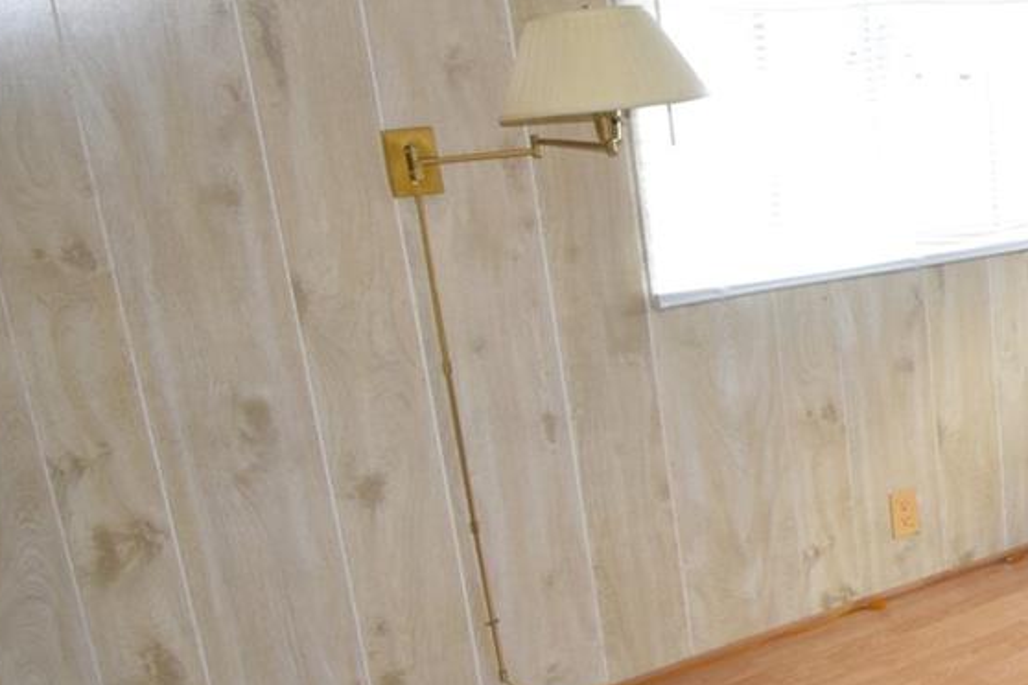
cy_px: 331
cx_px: 1210
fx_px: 1228
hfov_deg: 36.1
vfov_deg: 31.2
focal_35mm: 43
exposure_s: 1/80
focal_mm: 10
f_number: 4.5
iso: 800
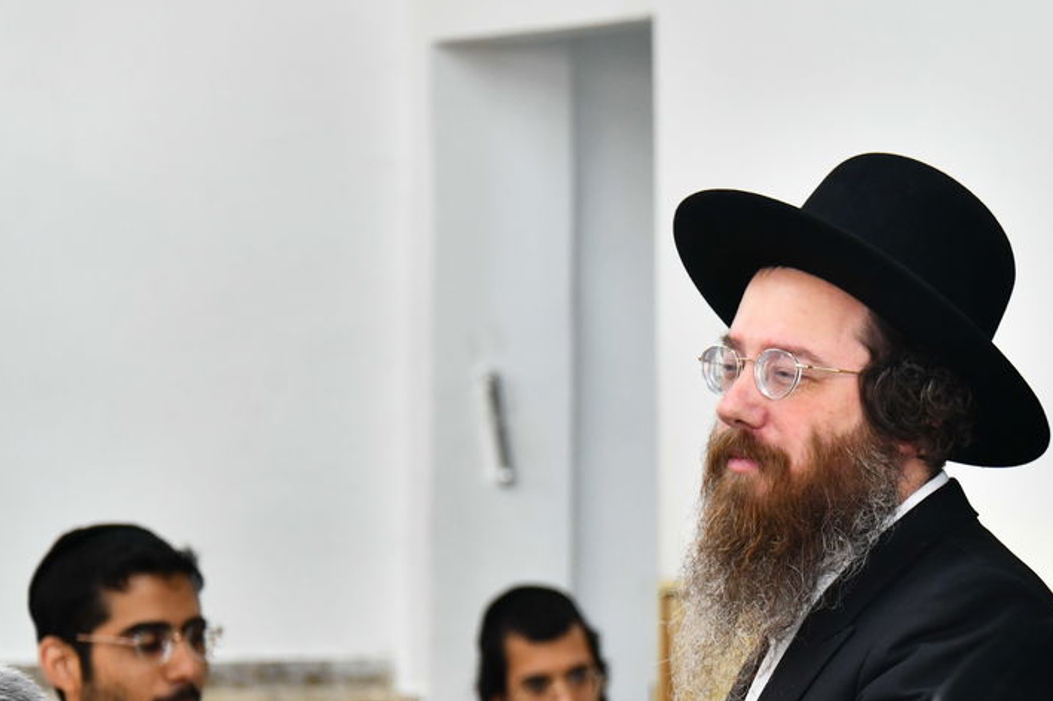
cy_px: 641
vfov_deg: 5.5
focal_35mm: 247
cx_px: 912
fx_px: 7221
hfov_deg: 8.3
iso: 1250
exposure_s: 1/200
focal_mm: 125
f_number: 5.6
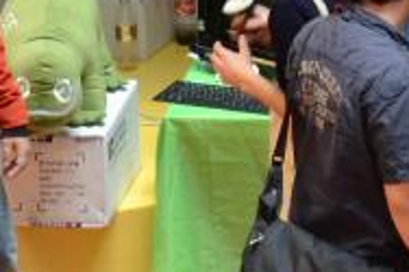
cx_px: 731
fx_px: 4813
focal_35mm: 424
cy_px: -4
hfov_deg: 4.8
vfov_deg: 3.2
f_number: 6.3
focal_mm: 52
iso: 3200
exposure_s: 1/80
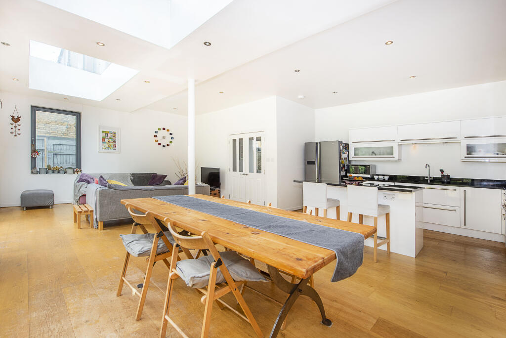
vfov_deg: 81.3
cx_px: 253
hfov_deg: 104.2
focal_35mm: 14
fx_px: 197
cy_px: 169
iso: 250
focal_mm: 14
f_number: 6.3
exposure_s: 1/80
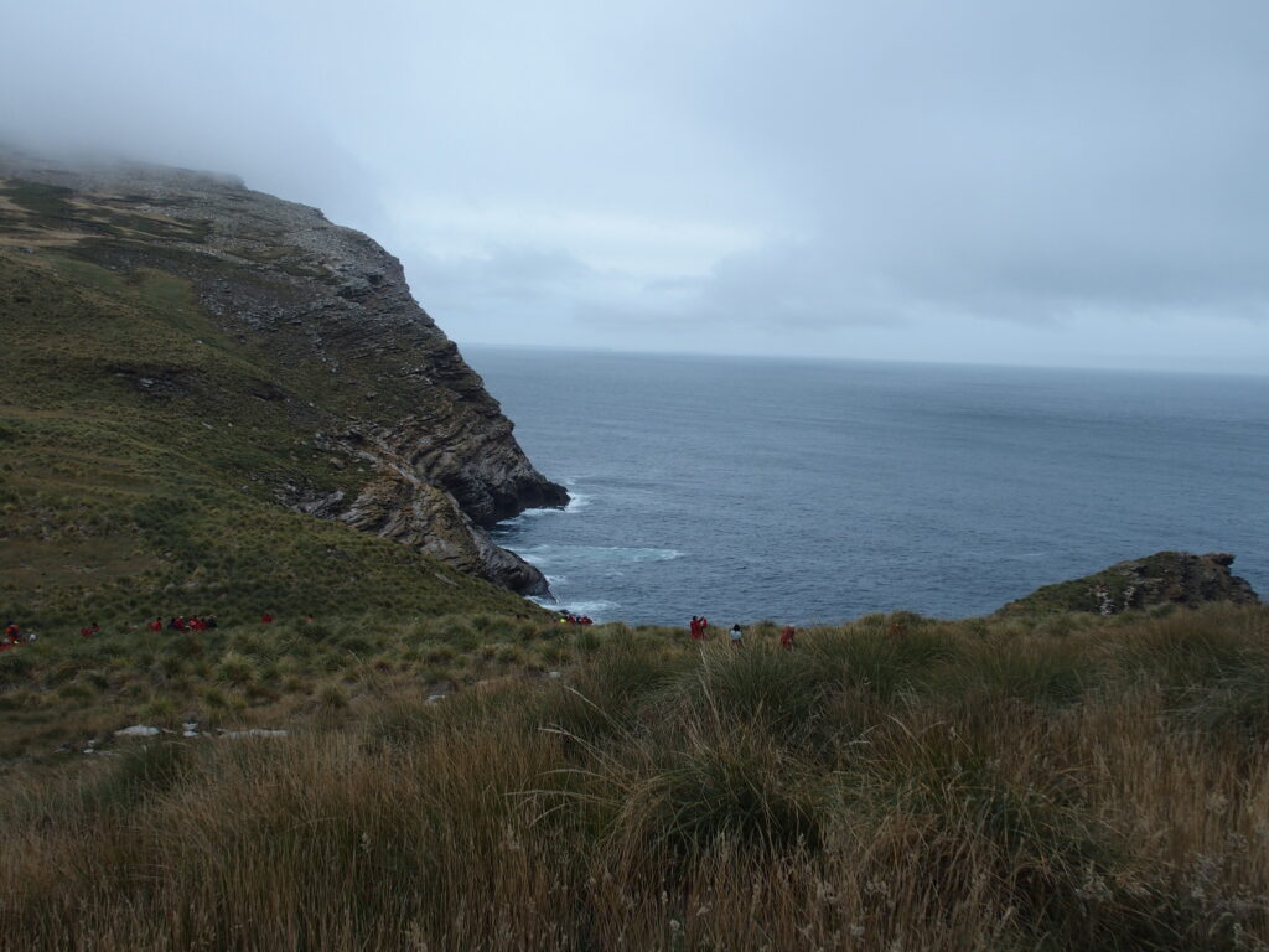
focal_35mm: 35
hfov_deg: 52.6
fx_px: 1283
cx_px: 634
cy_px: 476
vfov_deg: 40.7
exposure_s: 1/640
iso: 100
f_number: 3.5
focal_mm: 7.4
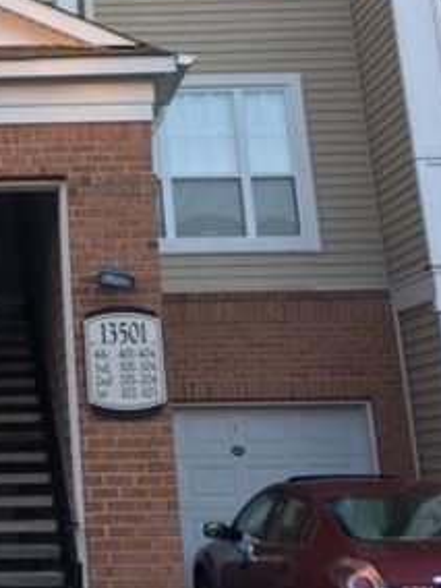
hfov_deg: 20.5
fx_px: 1155
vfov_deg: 27.9
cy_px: 100
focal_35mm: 68
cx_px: -60
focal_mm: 4.15
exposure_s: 1/120
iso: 40
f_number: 2.2
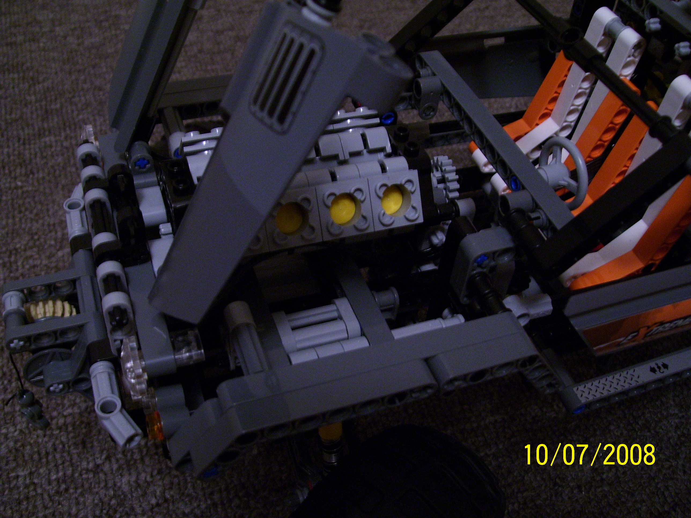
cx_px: 346
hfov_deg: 50.1
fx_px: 739
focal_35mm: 37
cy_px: 259
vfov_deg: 38.7
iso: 160
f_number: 2.7
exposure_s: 1/8
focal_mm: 6
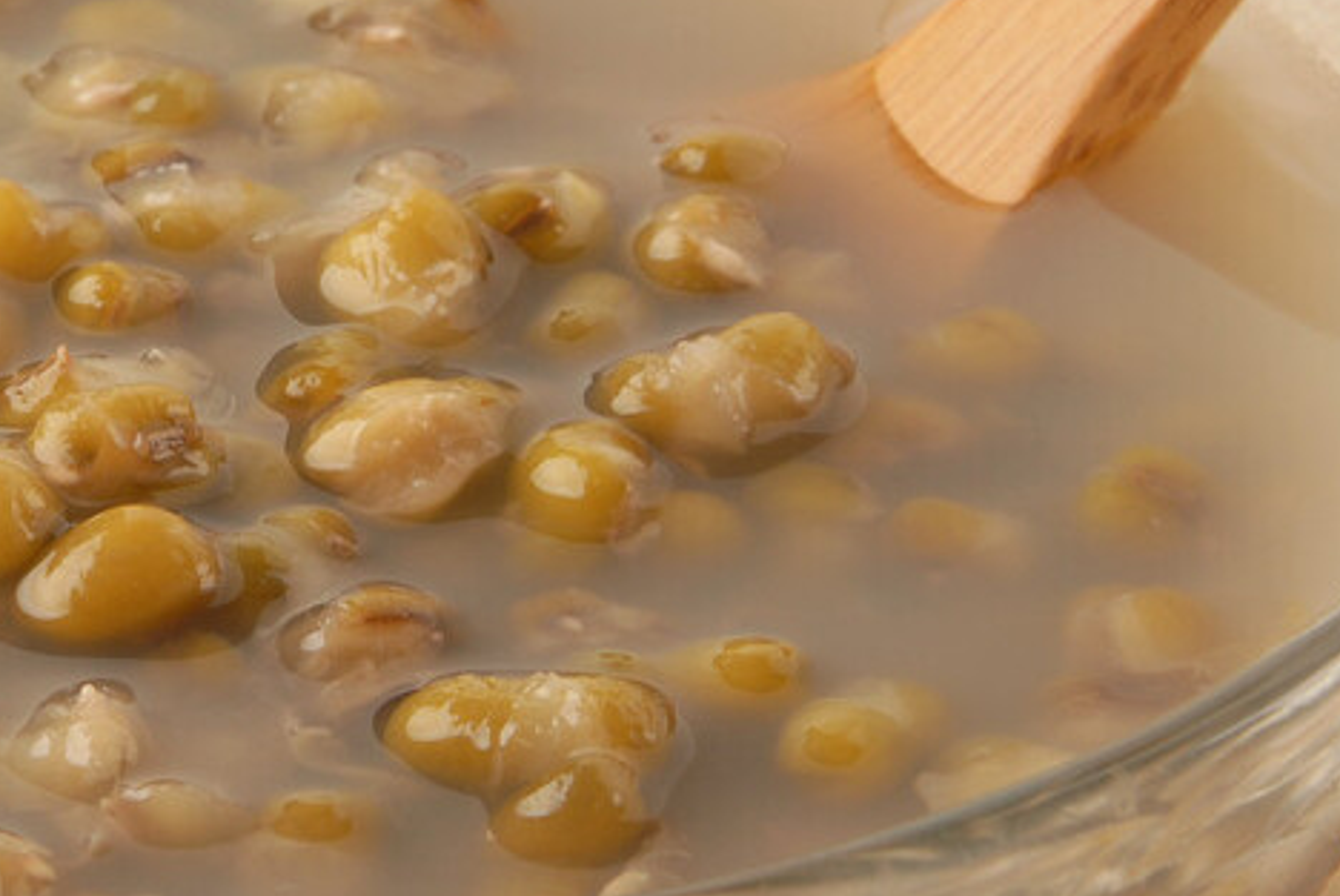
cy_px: 102
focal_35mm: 288
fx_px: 10740
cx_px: 69
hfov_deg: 7.1
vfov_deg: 4.8
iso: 100
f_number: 18
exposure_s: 1/125
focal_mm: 75
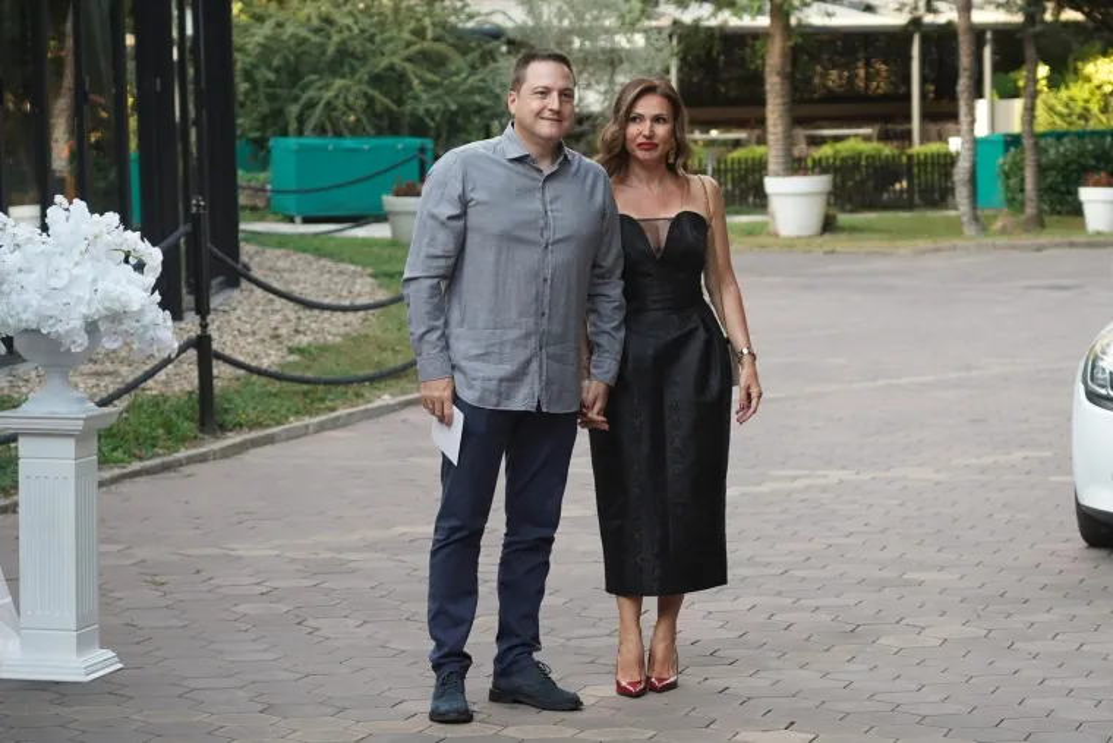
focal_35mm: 109
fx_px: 3370
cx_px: 556
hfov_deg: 18.8
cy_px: 372
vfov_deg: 12.6
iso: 800
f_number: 4
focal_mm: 73
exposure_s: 1/500
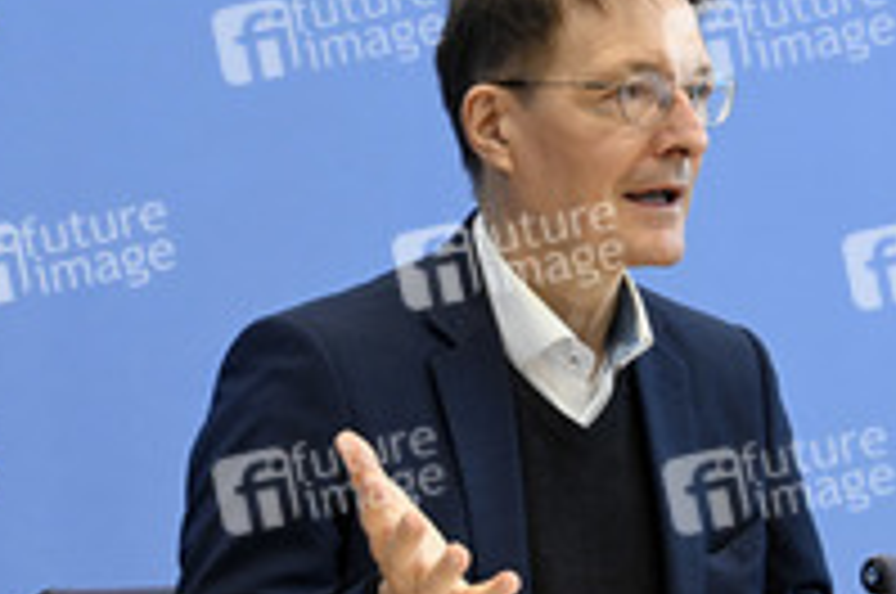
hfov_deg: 13.2
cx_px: 840
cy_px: 144
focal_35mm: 154
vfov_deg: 8.9
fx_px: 3827
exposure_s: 1/400
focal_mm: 68
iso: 3200
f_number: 5.6
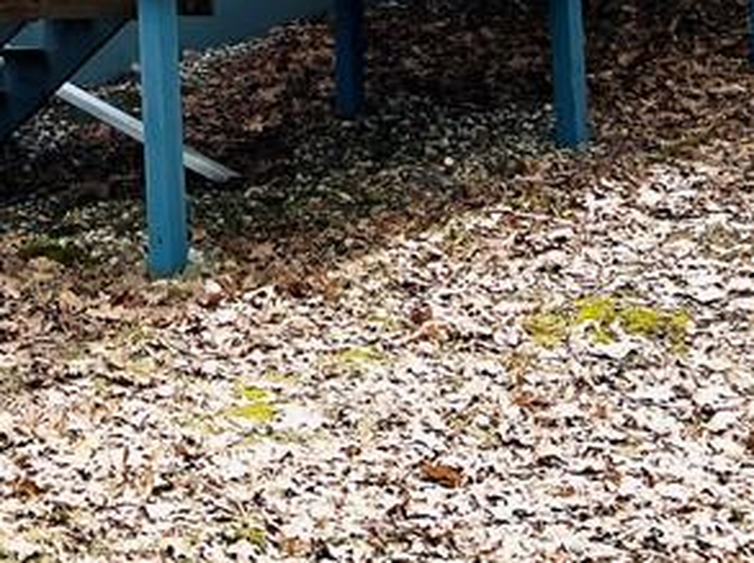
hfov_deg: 20.3
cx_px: -126
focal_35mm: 91
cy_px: -334
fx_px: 1980
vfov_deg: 14.8
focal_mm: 5.7
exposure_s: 1/2695
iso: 50
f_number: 1.5
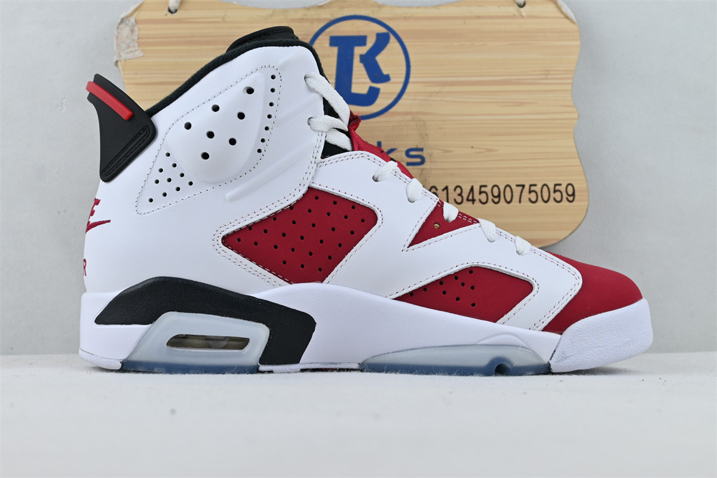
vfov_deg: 27.7
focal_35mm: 49
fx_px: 971
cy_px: 239
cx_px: 358
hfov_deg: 40.5
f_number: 5
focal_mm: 32.5
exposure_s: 1/80
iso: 100
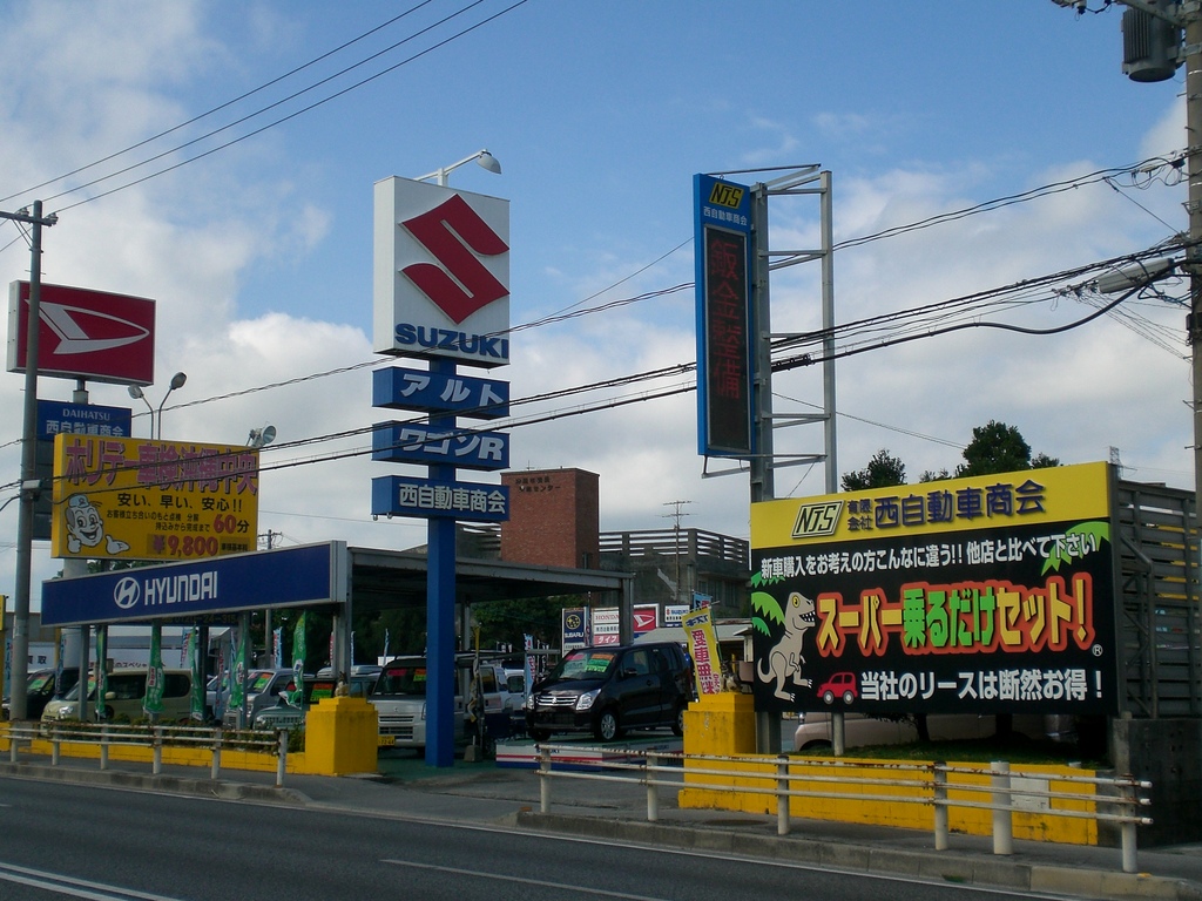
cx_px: 601
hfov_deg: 37.5
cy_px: 450
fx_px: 1771
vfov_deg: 28.6
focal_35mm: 51
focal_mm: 8.44
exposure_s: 1/400
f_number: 5.1
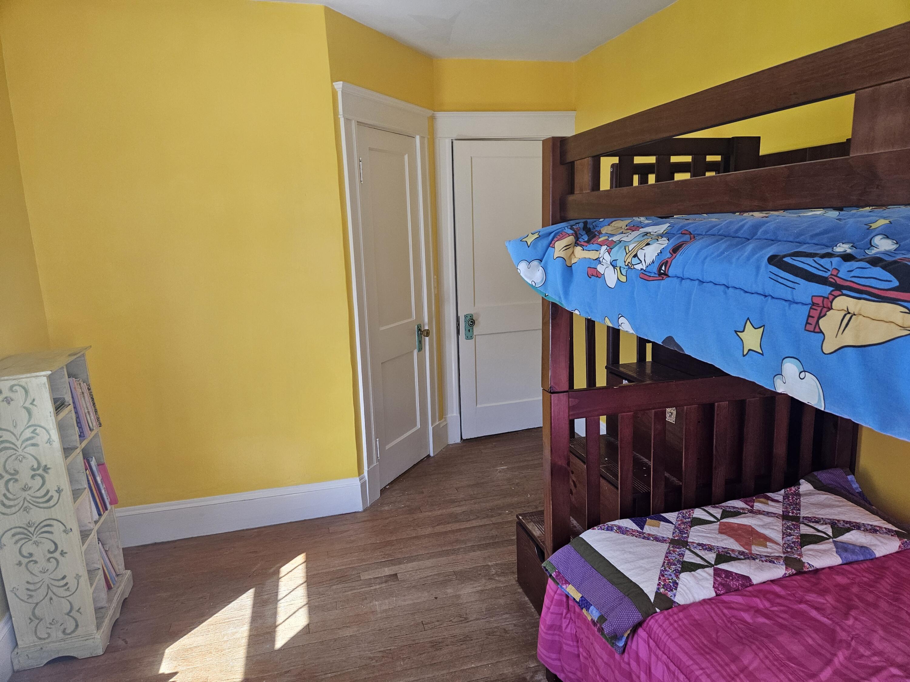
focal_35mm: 23
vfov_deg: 58.9
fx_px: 605
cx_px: 455
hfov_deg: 73.9
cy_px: 341
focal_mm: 5.4
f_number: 1.8
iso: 320
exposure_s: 1/359
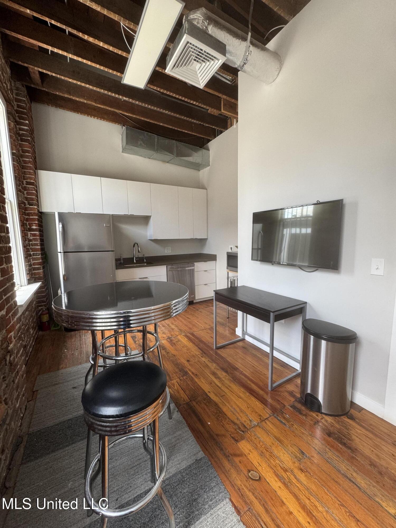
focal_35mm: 14
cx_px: 198
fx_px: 214
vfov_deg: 102.1
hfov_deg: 85.7
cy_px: 264
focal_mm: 2.22
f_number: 2.2
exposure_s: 1/99
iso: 125
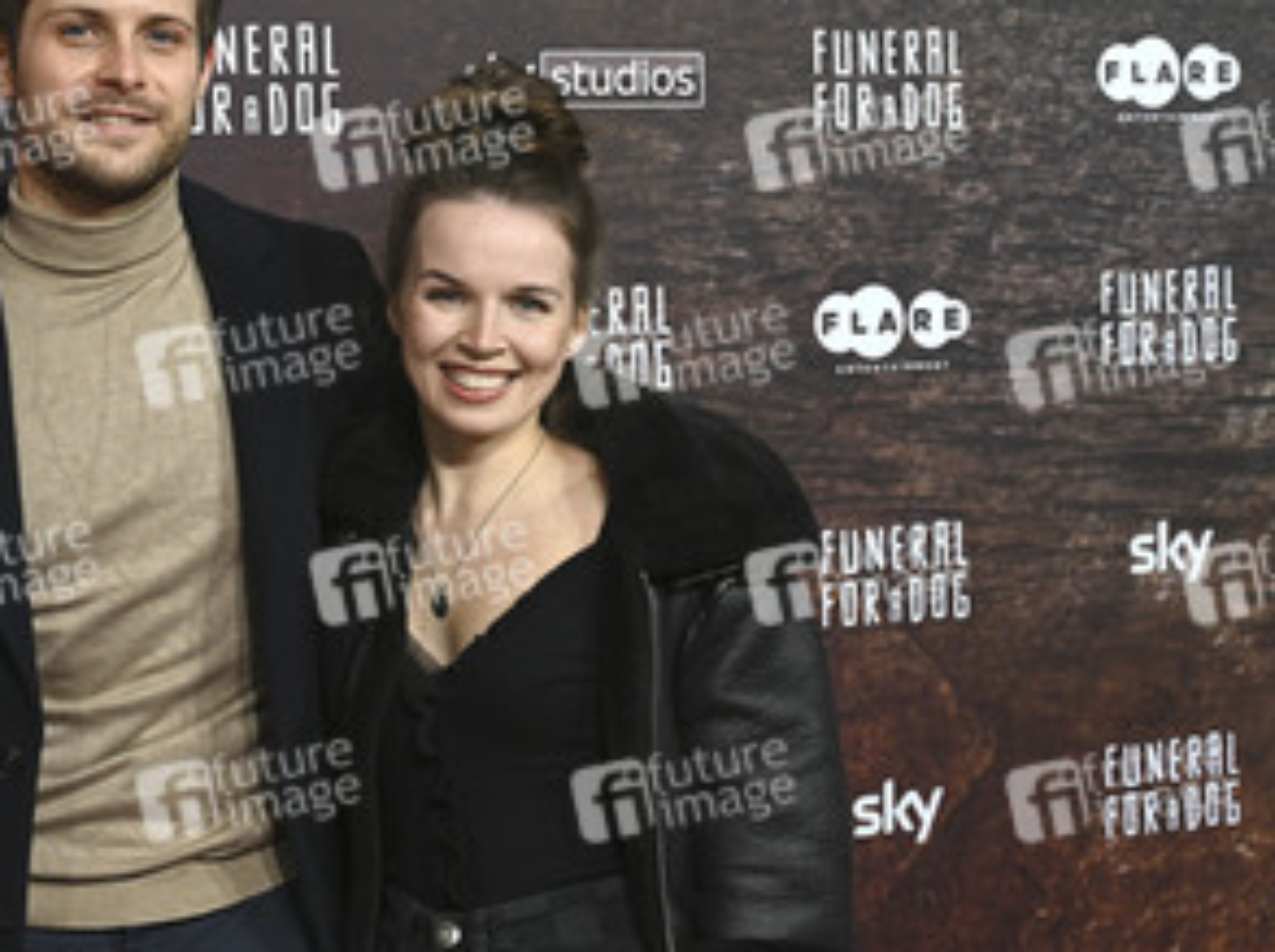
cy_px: 465
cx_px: 307
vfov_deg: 19.1
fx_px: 2833
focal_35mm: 77
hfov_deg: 25.1
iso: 400
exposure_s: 1/200
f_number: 6.3
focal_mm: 52
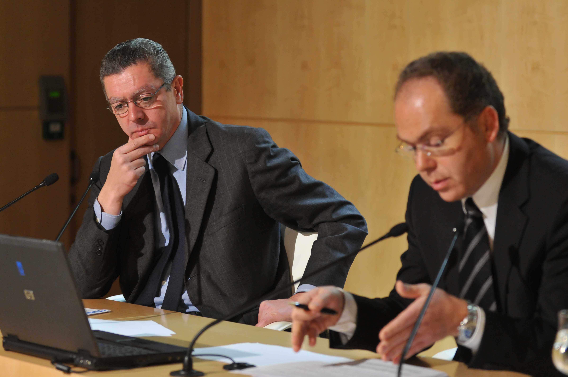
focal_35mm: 112
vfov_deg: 12.1
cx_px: 284
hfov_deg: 18.2
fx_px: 1773
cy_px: 188
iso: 800
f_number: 2.8
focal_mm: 75
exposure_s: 1/200
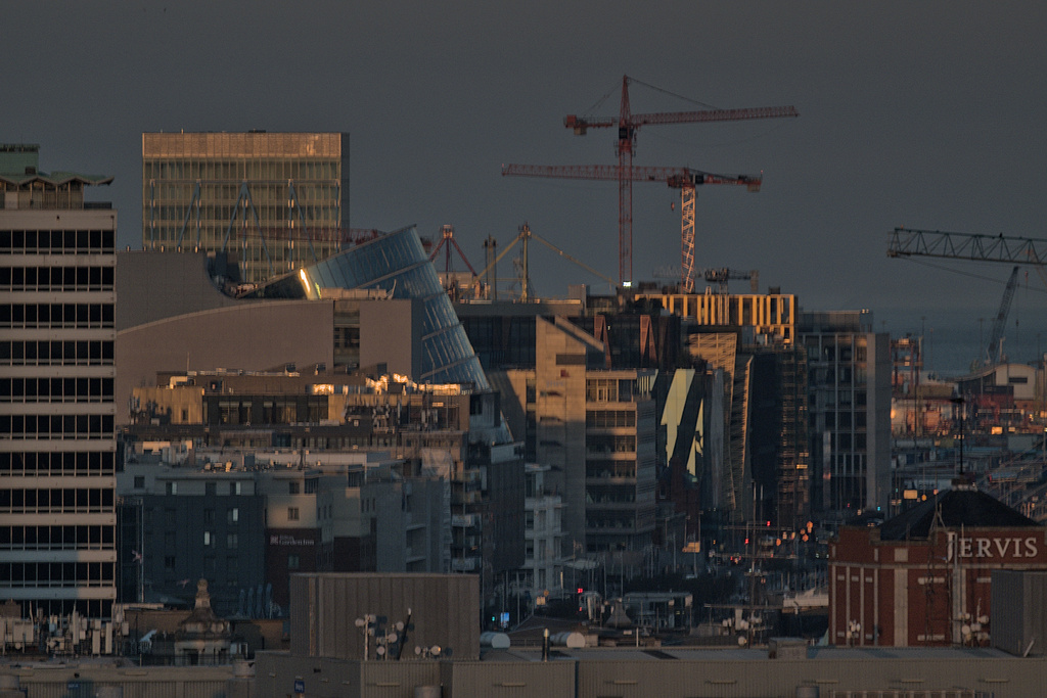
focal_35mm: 556
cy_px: 349
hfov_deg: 3.7
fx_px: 16171
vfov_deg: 2.5
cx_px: 524
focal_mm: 370.9
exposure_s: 1/850
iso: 3200
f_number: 6.3
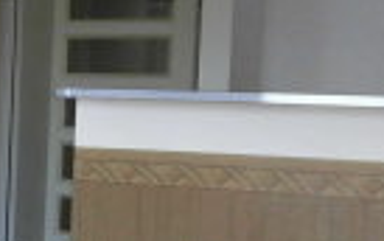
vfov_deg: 11.0
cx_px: -179
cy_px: 213
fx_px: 1247
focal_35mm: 119
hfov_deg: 16.1
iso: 100
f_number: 3.1
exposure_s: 1/60
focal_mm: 4.3
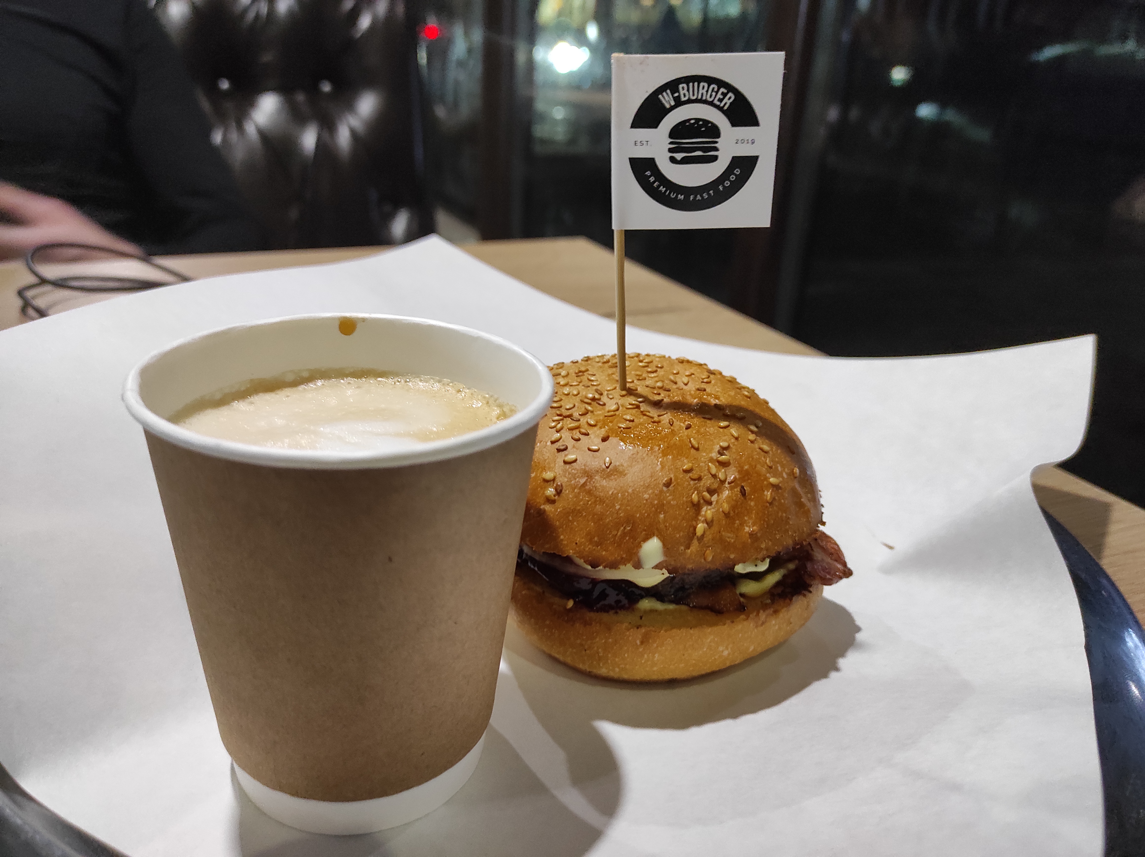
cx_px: 572
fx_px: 826
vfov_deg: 54.8
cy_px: 428
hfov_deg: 69.4
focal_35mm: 25
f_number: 1.89
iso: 1176
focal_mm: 5.43
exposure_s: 1/33
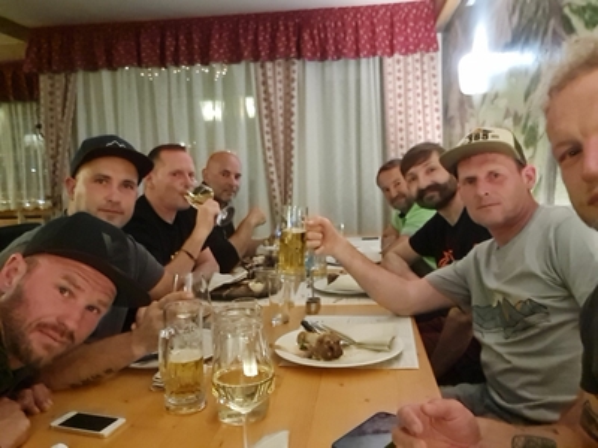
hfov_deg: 58.4
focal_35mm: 31
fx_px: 536
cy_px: 224
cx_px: 299
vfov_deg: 45.4
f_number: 2.2
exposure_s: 1/20
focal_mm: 3.72
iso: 500
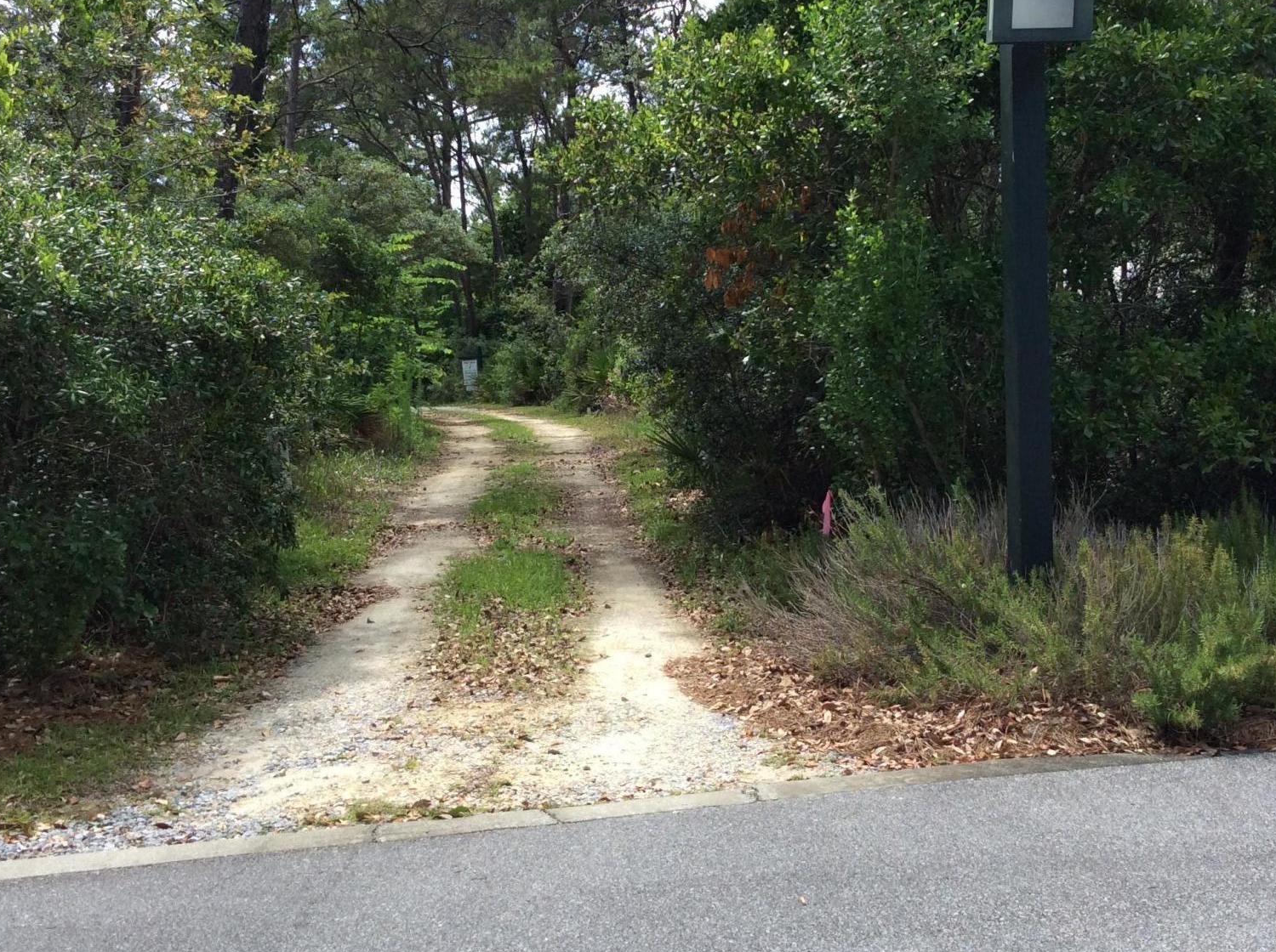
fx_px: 1619
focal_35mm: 44
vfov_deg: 32.8
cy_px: 467
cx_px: 654
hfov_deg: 43.0
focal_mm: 3.3
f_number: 2.4
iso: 32
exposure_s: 1/561
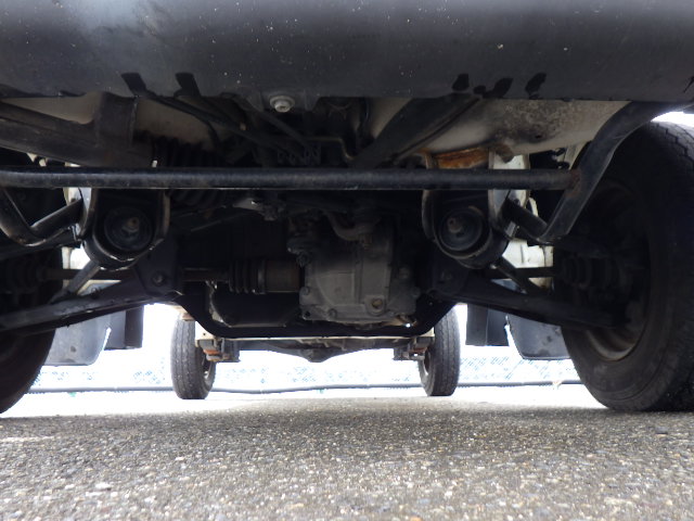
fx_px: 561
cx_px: 347
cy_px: 260
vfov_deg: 49.7
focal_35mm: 28
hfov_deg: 63.4
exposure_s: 1/80
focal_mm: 5
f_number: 3.5
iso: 125
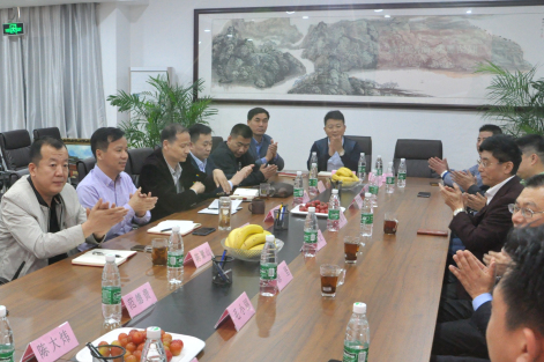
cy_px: 227
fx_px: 649
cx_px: 165
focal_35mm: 43
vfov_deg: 31.0
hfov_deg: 44.5
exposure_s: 1/60
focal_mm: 18
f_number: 5.6
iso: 1800
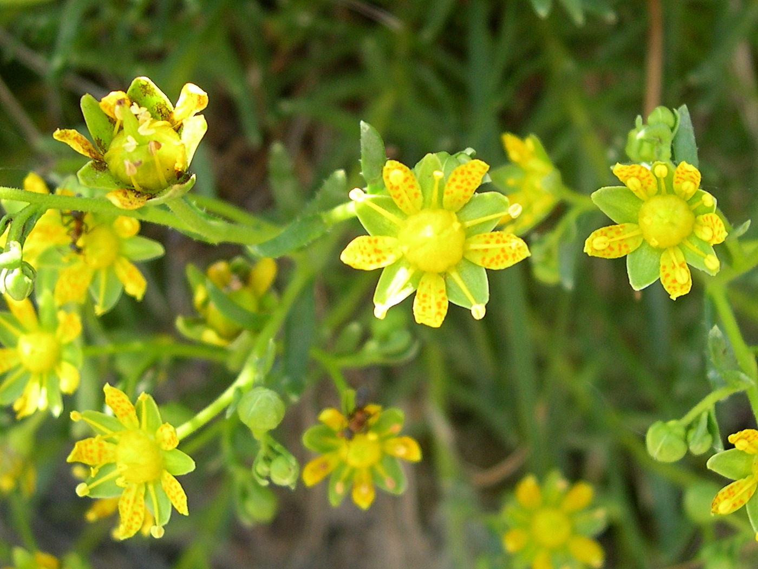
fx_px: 832
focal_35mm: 38
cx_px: 379
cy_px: 284
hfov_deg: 49.0
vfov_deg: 37.7
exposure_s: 1/138
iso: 100
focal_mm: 8
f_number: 2.8
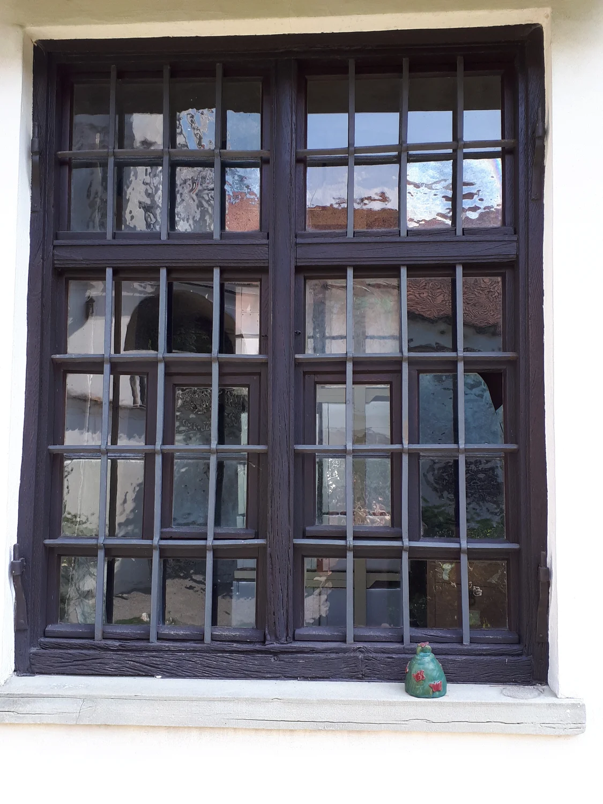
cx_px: 302
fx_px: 627
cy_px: 402
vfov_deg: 65.3
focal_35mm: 27
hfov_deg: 51.4
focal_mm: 3.6
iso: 40
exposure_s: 1/202
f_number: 1.9
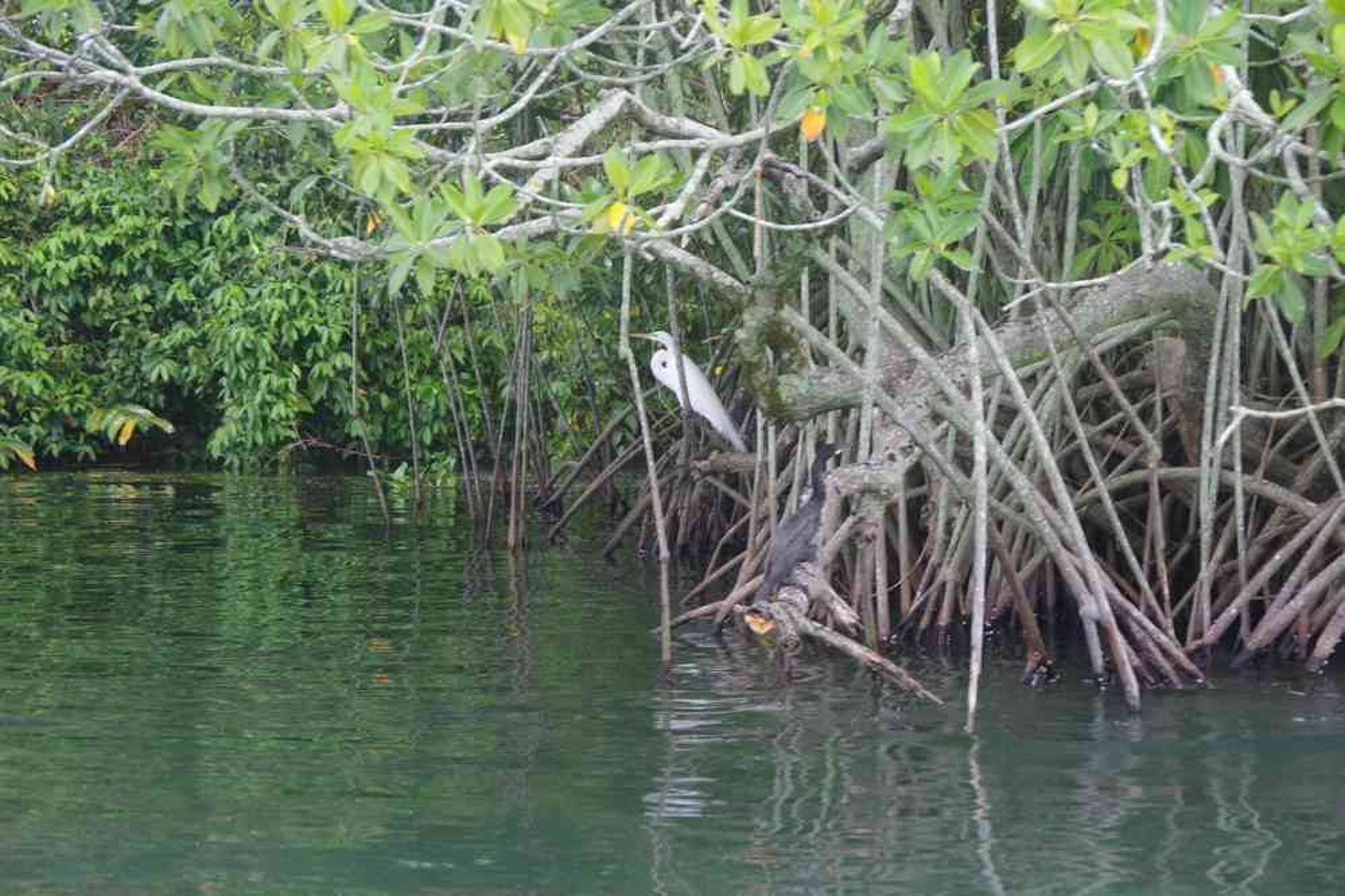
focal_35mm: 82
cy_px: 448
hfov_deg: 24.6
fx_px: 3082
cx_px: 672
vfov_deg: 16.6
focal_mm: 55
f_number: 8
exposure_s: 1/100
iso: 1600
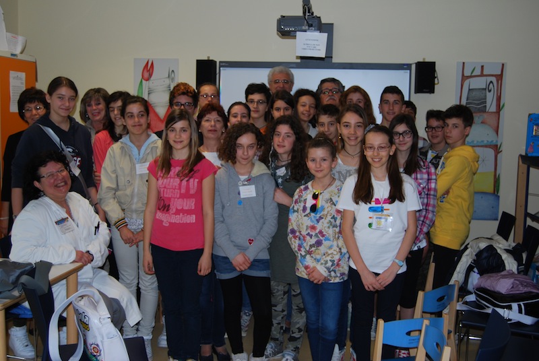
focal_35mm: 39
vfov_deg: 34.3
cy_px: 180
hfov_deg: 49.5
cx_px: 270
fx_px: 585
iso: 200
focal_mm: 26
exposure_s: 1/60
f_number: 4.2
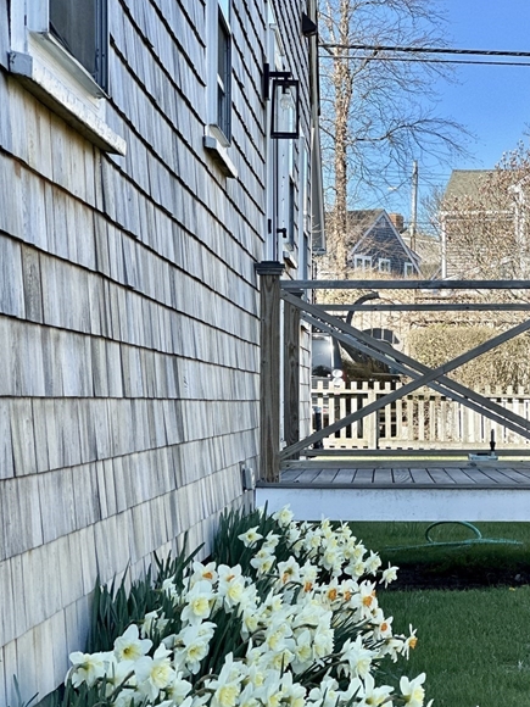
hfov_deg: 14.5
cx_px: 331
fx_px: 2082
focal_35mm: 102
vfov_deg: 19.3
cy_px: 360
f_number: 2.8
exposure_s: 1/408
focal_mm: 9
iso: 32
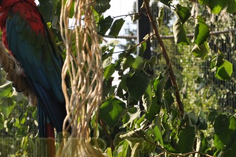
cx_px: 46
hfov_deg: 11.0
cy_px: 13
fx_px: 1217
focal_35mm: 186
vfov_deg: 7.3
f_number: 8
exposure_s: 1/250
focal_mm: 58
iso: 200
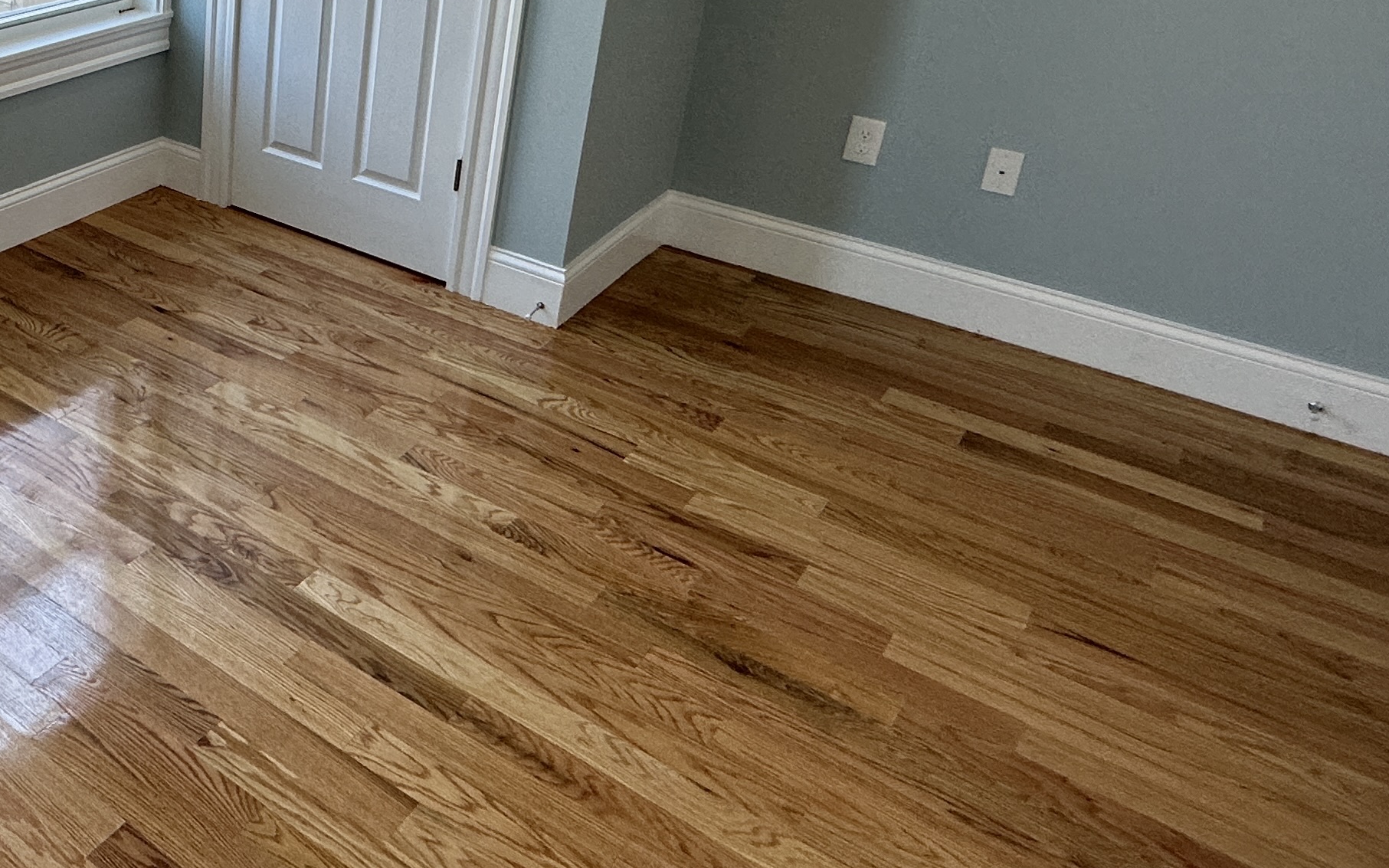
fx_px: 1249
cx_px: 86
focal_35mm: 33
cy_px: 168
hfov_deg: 50.1
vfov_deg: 36.9
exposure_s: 1/120
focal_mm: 2.22
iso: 125
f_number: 2.2
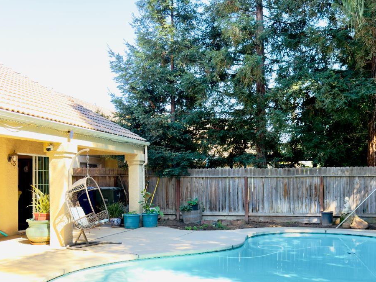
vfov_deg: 34.8
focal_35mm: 40
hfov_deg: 46.4
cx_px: 236
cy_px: 226
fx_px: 434
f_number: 1.78
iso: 80
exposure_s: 1/327
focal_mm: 6.76
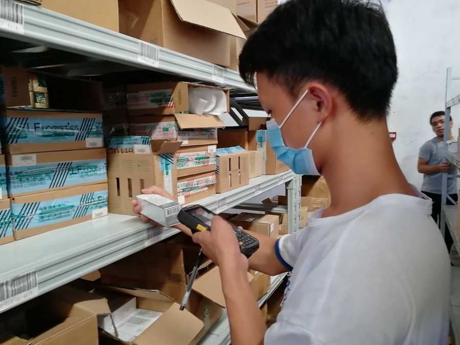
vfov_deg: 51.4
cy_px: 172
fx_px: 359
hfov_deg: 65.3
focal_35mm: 27
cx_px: 230
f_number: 2.2
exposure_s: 1/33.3
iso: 200
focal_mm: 3.95
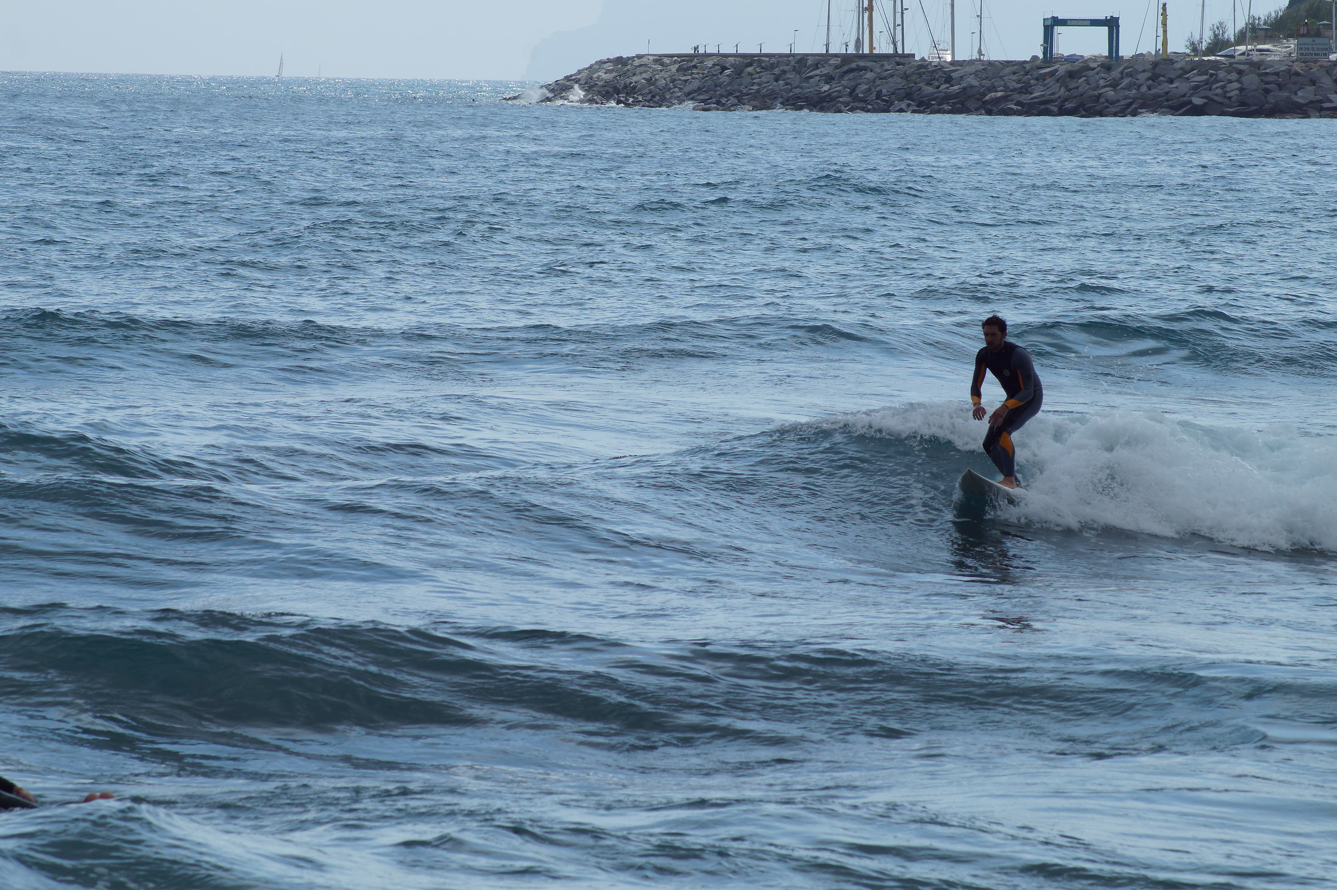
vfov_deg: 6.2
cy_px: 445
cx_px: 668
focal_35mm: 222
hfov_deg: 9.3
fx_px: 8239
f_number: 13
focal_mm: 148
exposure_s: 1/320
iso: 100
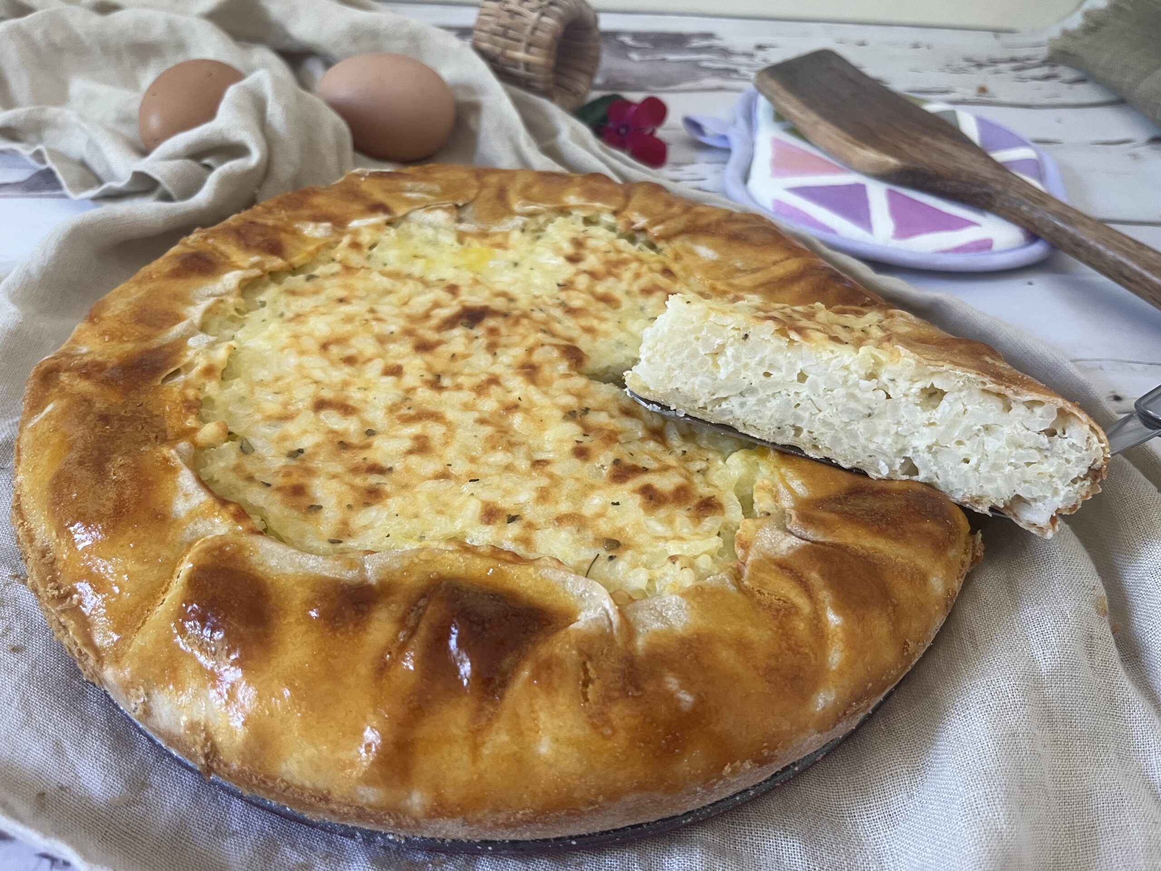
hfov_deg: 67.3
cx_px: 580
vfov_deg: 53.1
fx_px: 872
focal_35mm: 26
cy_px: 436
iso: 160
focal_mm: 5.1
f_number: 1.6
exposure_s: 1/60
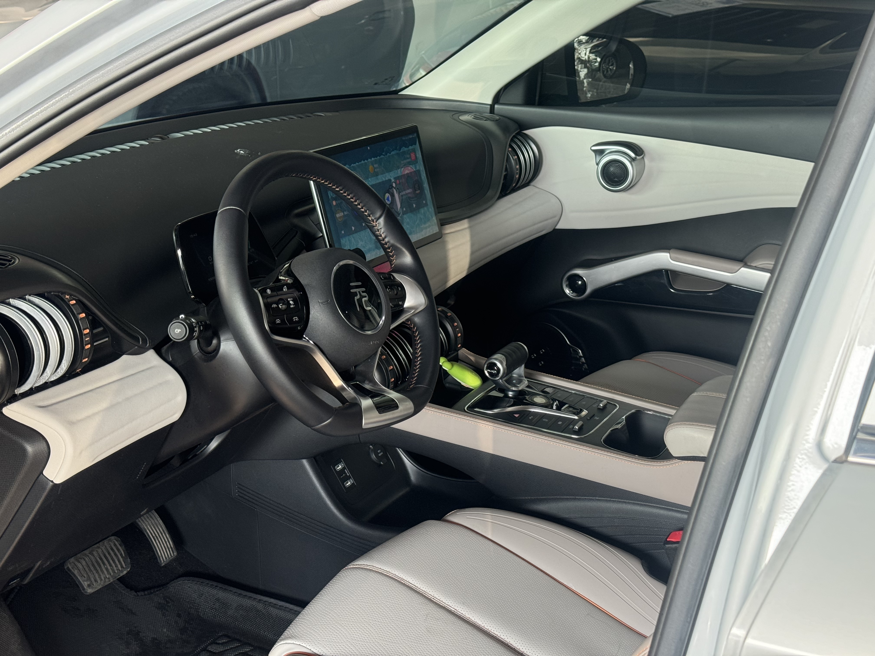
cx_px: 438
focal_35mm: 48
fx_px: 1213
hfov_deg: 39.7
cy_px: 328
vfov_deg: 30.3
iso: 125
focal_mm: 6.76
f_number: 1.78
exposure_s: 1/60
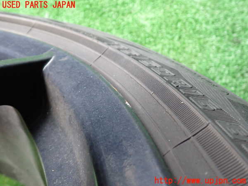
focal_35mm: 30
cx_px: 124
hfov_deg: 60.0
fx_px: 215
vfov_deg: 46.8
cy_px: 93
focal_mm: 5.4
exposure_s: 1/30
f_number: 2.3
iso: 500
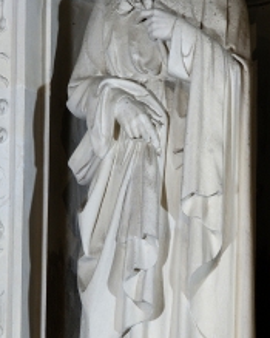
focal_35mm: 345
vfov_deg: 5.6
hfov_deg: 4.5
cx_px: 157
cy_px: 148
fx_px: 3449
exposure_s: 1/2
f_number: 7.1
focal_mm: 105
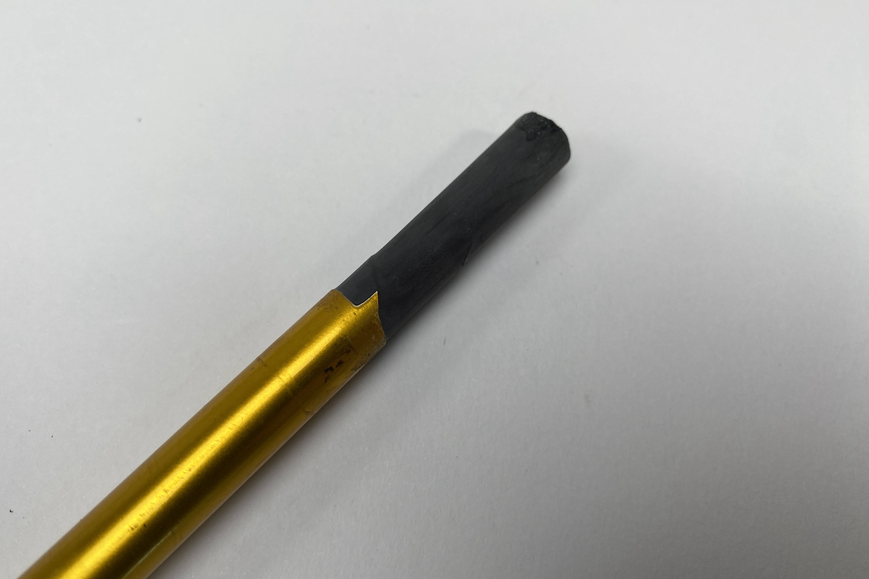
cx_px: 424
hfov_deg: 67.4
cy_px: 285
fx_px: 652
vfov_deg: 47.9
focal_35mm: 27
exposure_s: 1/452
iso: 32
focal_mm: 4.25
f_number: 1.8
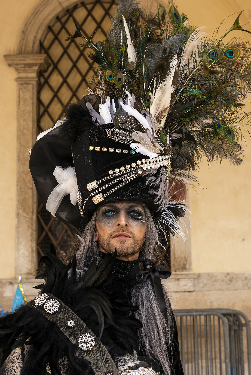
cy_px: 164
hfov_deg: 25.1
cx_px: 135
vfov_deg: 36.8
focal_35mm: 54
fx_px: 564
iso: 400
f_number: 6.3
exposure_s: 1/250
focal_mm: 48
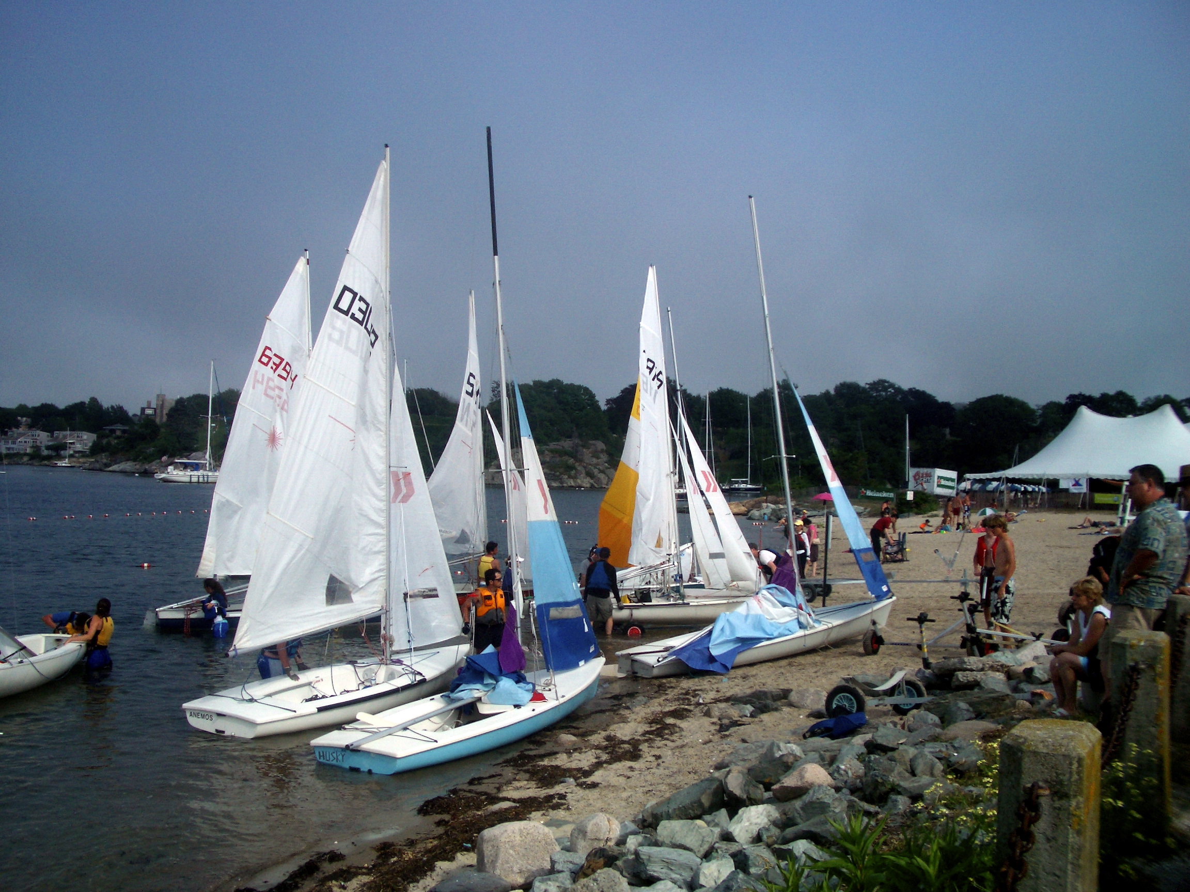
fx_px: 1203
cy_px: 446
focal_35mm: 35
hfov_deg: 52.6
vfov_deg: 40.7
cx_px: 595
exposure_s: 1/1250
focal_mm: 5.8
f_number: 4.3
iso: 50
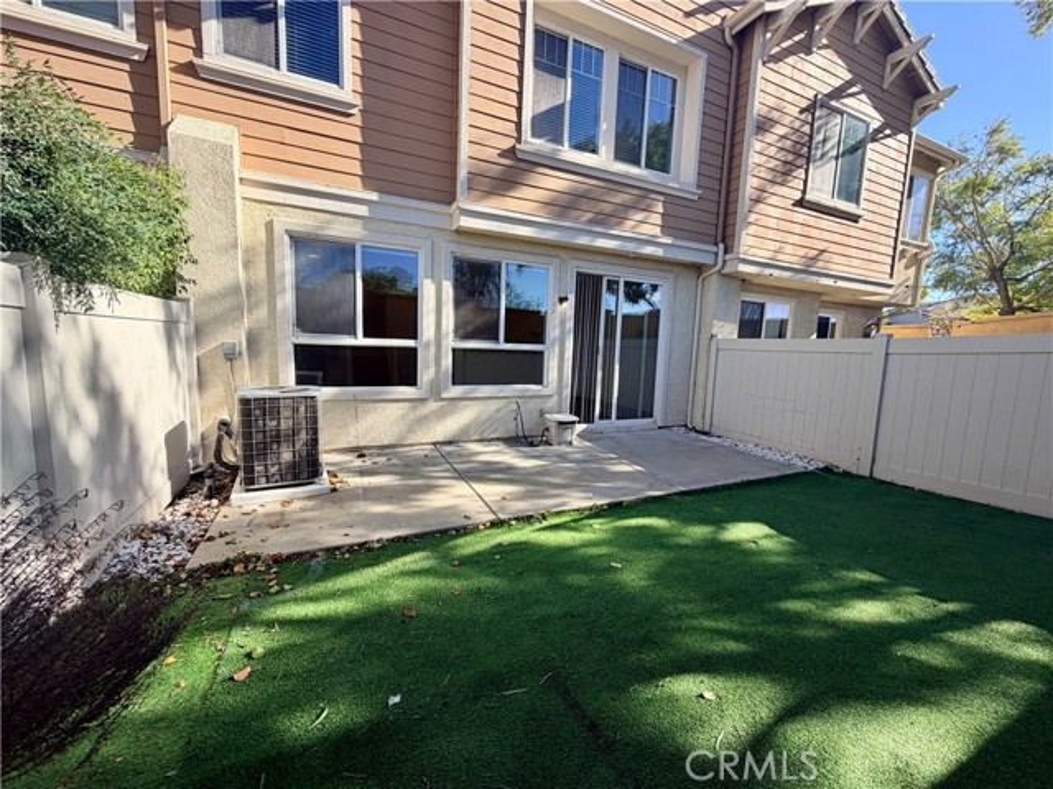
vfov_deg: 85.7
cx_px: 526
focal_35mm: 14
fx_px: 426
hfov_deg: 102.1
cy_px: 394
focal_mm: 2.22
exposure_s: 1/549
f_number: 2.2
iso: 40
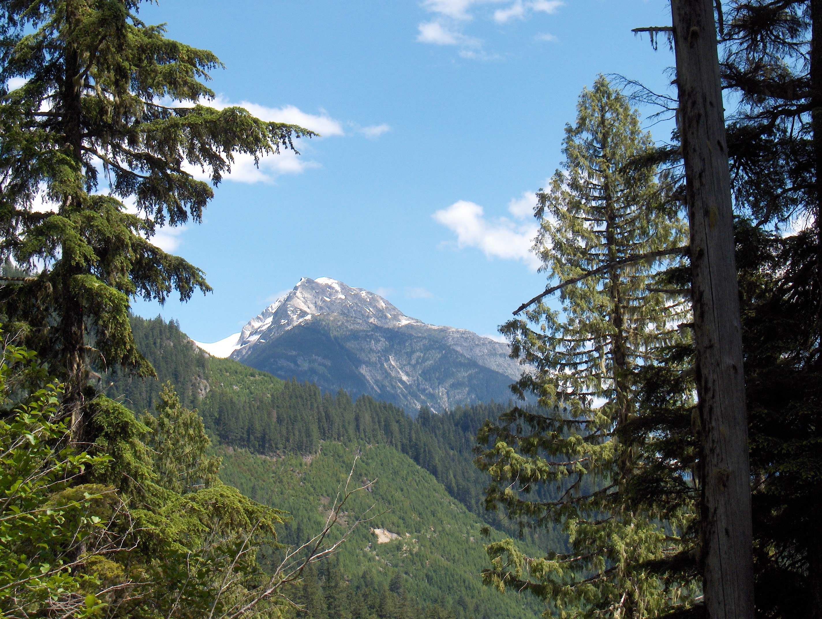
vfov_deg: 21.1
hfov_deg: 27.7
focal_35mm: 70
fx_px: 1664
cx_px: 411
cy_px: 310
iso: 73
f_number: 6
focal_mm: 14.3
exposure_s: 1/446
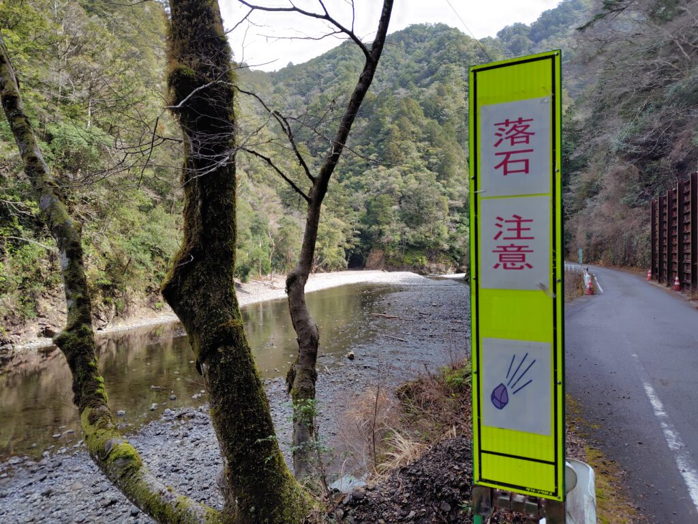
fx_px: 464
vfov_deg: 58.9
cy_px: 262
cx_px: 349
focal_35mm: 23
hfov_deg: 73.9
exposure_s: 1/436
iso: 50
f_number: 1.9
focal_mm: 5.6
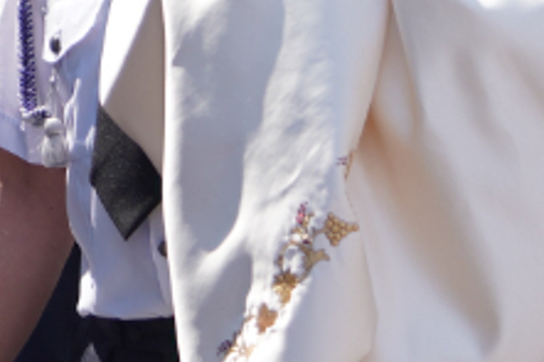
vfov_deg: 2.2
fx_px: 9347
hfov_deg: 3.3
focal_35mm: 619
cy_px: -9
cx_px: 667
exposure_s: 1/500
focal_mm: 105
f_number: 4
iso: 100
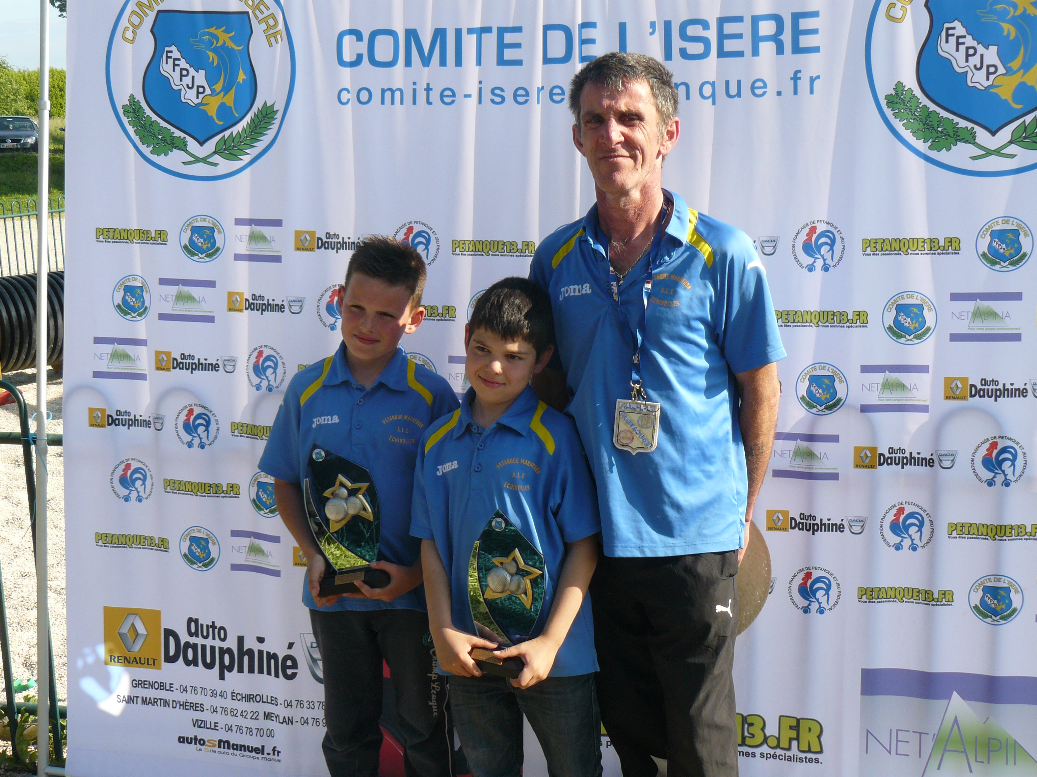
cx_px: 518
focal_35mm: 46
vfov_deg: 31.5
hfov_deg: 41.2
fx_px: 1378
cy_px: 388
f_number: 5.6
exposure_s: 1/200
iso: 100
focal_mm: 7.6
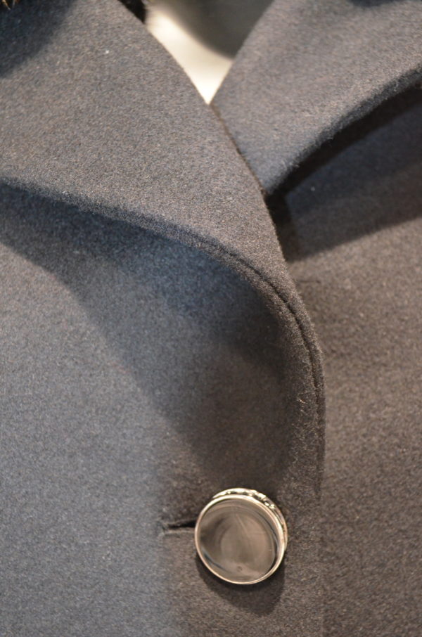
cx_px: 211
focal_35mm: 42
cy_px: 318
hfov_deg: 31.8
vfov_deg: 46.5
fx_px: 742
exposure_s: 1/60
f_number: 4.5
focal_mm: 28
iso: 3200
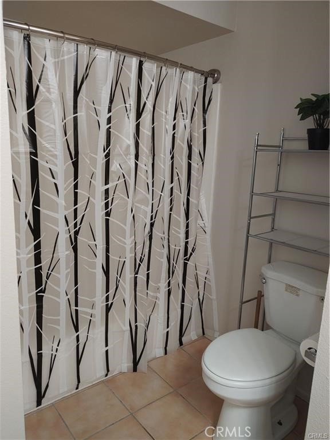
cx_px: 165
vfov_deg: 67.3
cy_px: 220
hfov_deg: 53.1
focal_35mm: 26
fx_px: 330
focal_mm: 5.58
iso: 150
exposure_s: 1/30
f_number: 1.8
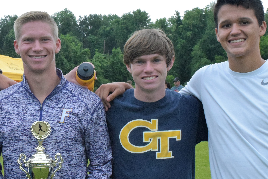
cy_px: 109
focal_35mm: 89
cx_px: 69
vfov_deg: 15.3
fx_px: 663
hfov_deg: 22.6
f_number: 14
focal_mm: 27
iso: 5000
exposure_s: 1/800
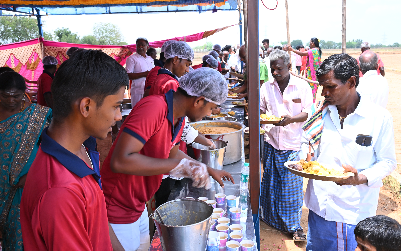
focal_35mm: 32
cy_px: 116
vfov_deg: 39.4
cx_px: 202
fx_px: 350
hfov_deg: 59.7
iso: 320
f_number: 10
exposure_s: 1/125
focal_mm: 31
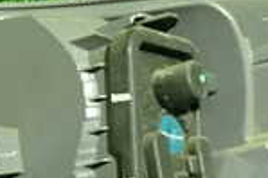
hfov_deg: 19.3
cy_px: 225
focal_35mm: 105
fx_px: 781
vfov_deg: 12.6
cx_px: 212
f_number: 2
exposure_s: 1/30
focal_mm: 4.5
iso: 400
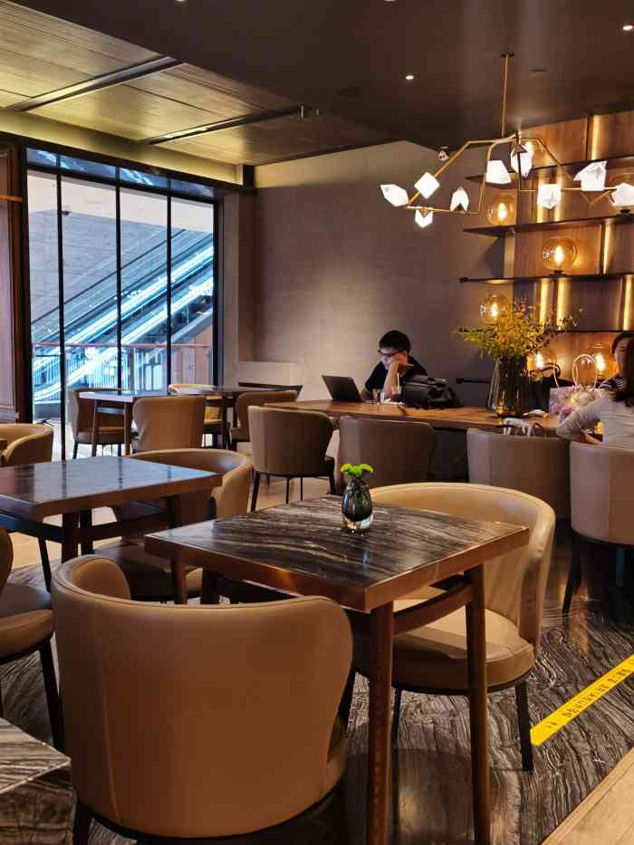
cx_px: 317
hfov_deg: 40.7
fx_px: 855
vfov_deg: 52.6
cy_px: 422
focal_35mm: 35
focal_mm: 5.56
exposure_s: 1/120
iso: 320
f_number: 1.6
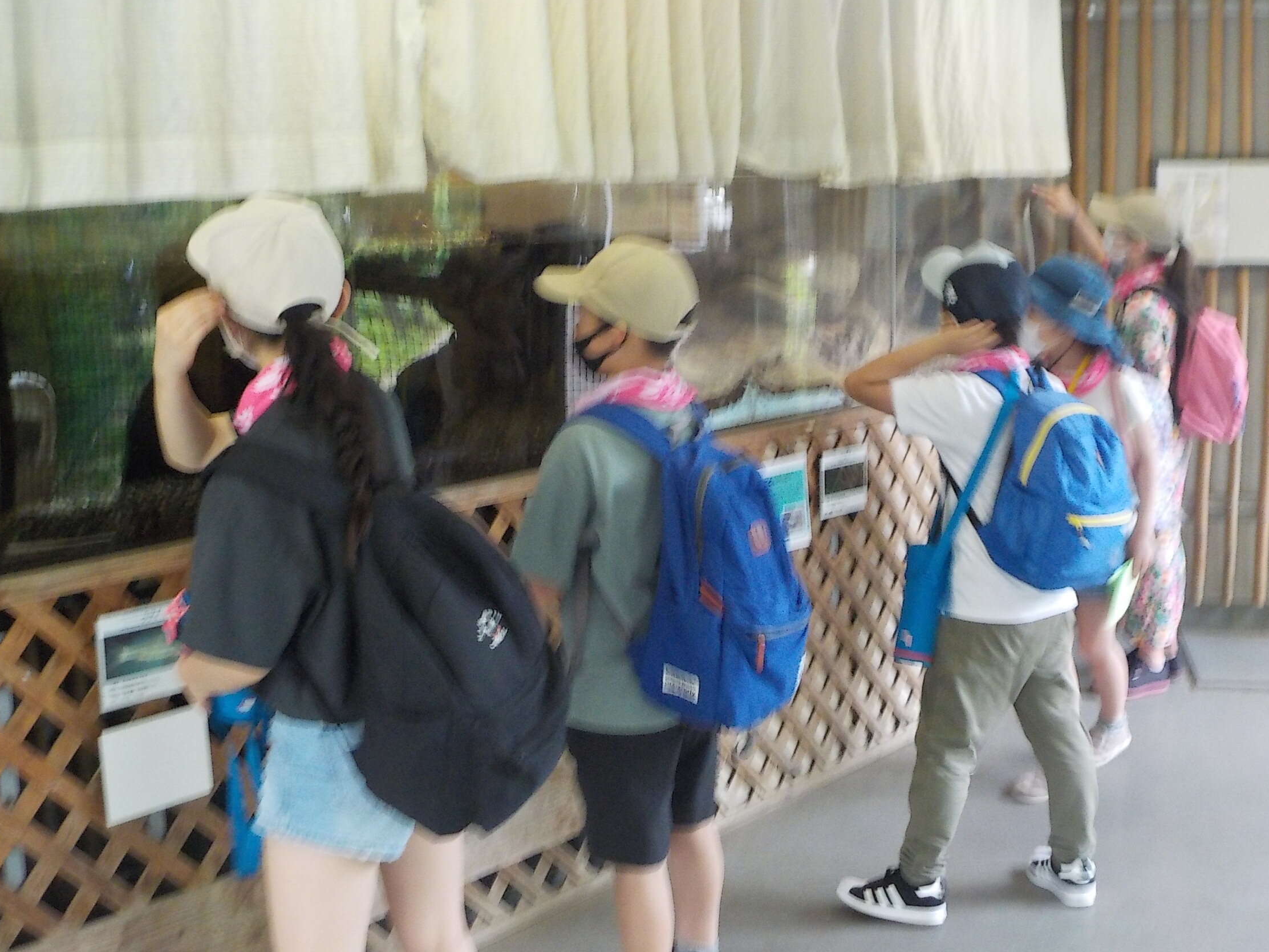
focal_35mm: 48
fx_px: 1760
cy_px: 484
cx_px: 643
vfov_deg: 30.3
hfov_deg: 39.7
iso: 400
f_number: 4.2
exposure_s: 1/20
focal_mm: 6.4
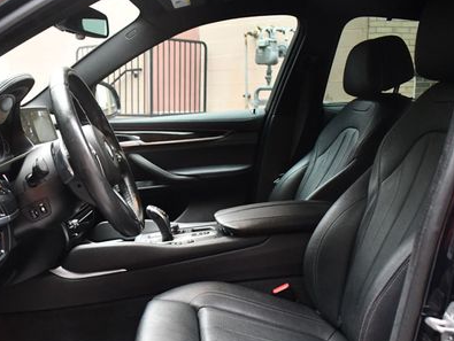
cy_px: 234
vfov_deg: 34.0
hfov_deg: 44.1
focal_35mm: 42
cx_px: 153
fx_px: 551
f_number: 3.5
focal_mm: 18
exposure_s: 1/125
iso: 3200
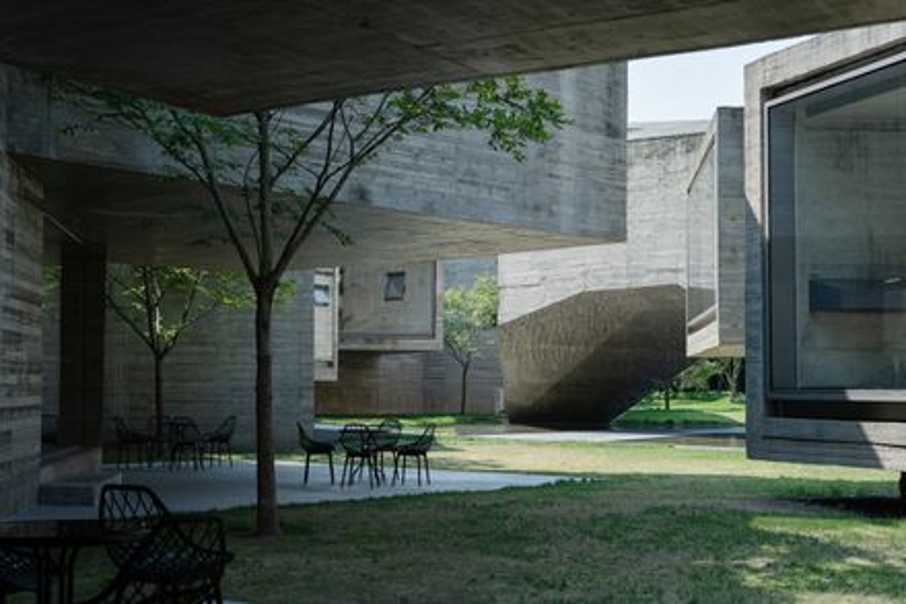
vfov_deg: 27.0
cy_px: 302
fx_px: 1258
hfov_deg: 39.6
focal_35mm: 50
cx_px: 453
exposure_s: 1/320
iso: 100
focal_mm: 50
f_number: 4
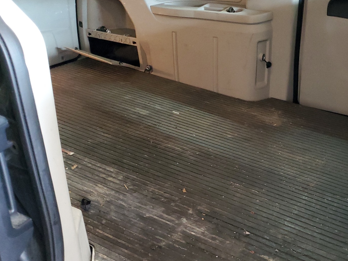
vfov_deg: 37.7
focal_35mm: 38
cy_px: 141
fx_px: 382
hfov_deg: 47.8
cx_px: 243
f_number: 1.5
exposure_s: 1/15
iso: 435
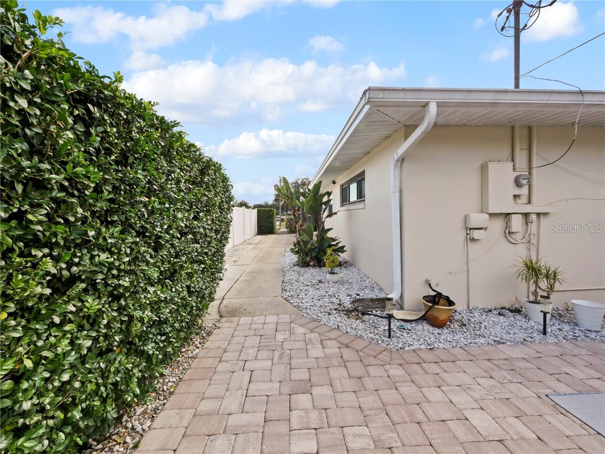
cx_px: 302
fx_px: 245
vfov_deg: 85.7
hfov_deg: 102.1
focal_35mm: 14
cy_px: 227
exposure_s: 1/320
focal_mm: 7
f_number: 7.1
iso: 200
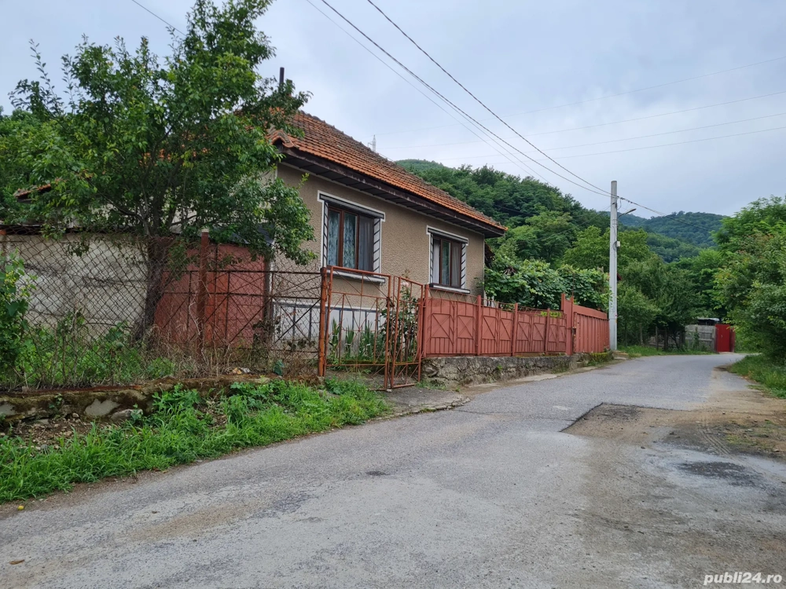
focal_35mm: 26
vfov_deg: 53.1
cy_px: 294
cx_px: 393
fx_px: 590
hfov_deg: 67.3
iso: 50
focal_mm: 5.4
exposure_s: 1/742
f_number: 1.8
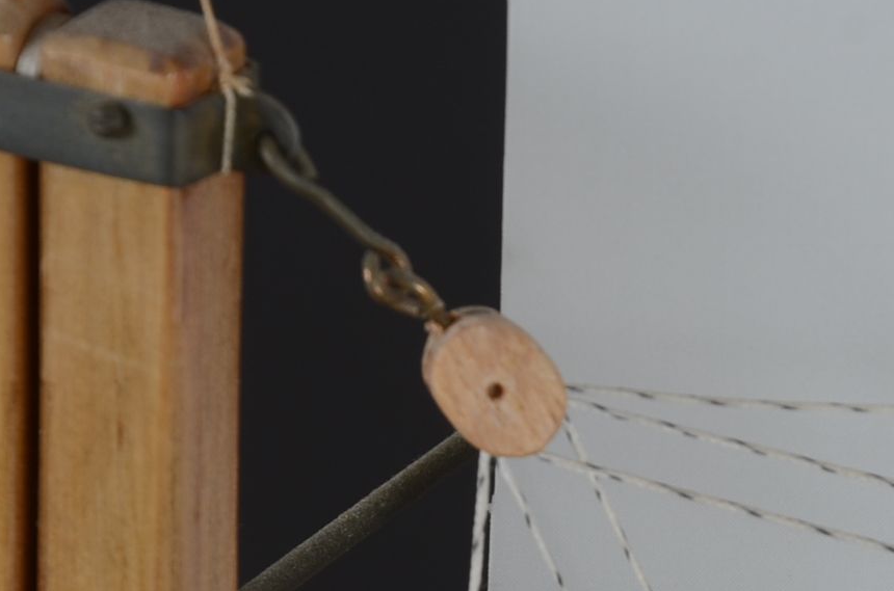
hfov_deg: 4.6
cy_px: 776
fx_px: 11184
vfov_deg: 3.0
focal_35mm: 451
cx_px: 1027
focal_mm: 105
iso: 125
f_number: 9
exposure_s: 1/60
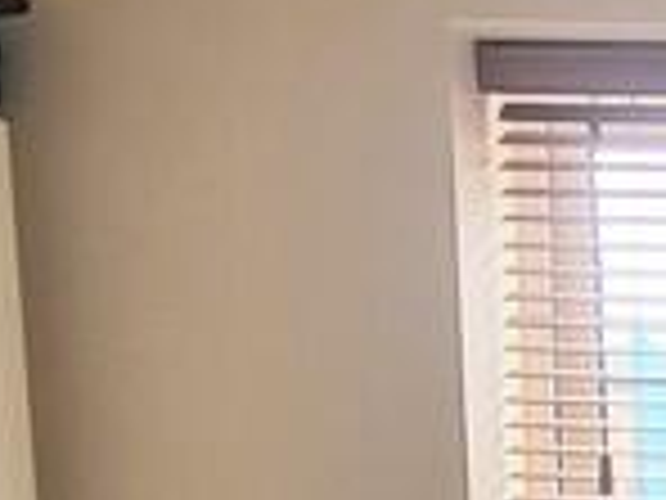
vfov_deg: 14.9
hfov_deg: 18.5
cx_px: 1080
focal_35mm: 90
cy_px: 802
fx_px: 1732
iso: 40
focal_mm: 1.74
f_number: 2.2
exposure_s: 1/50
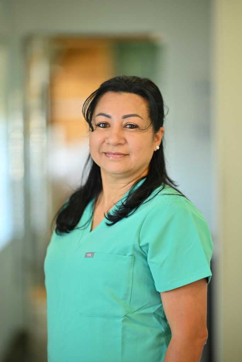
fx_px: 1058
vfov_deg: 19.5
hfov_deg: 13.0
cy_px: 181
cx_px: 121
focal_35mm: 105
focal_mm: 105
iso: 64
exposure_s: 1/100
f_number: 1.4
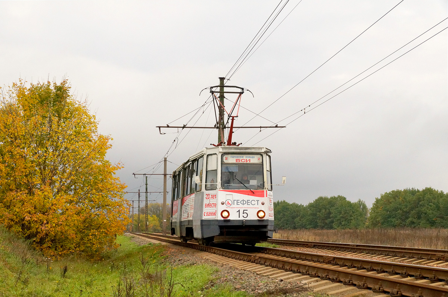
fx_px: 746
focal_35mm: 60
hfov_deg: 33.4
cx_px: 224
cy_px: 148
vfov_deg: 22.6
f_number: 10
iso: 800
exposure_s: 1/800
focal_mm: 40
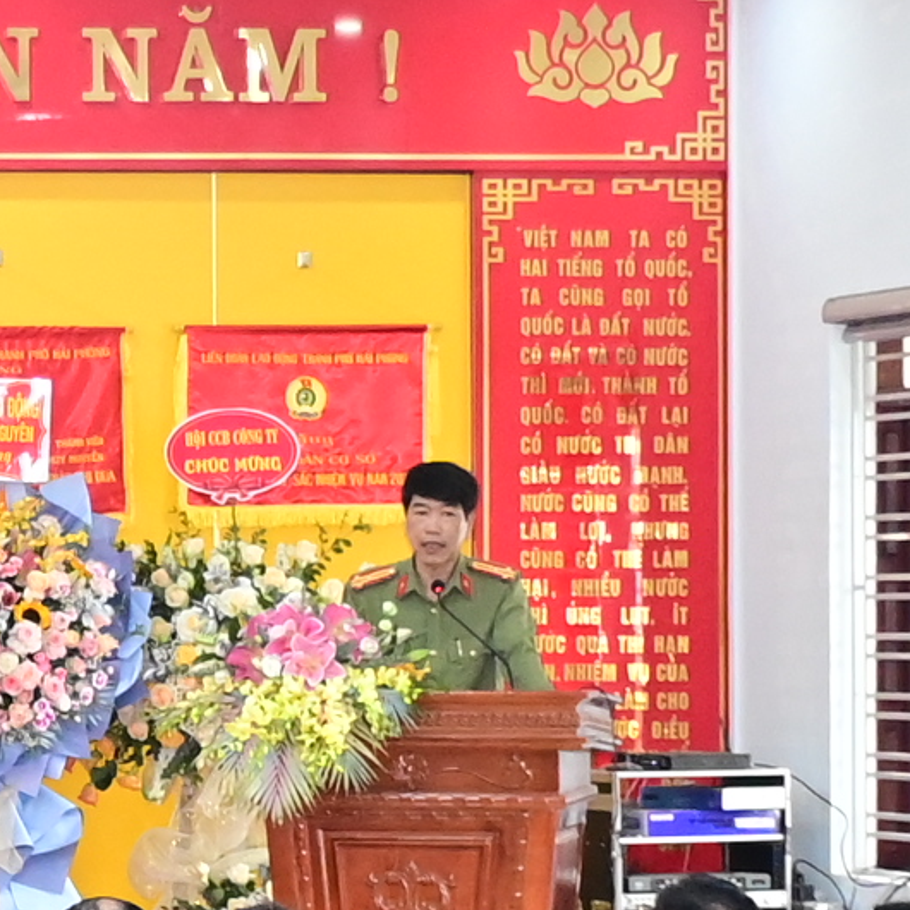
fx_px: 5056
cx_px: -474
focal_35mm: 170
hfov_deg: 10.0
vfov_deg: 10.3
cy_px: 737
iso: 2500
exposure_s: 1/200
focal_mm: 24
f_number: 3.8
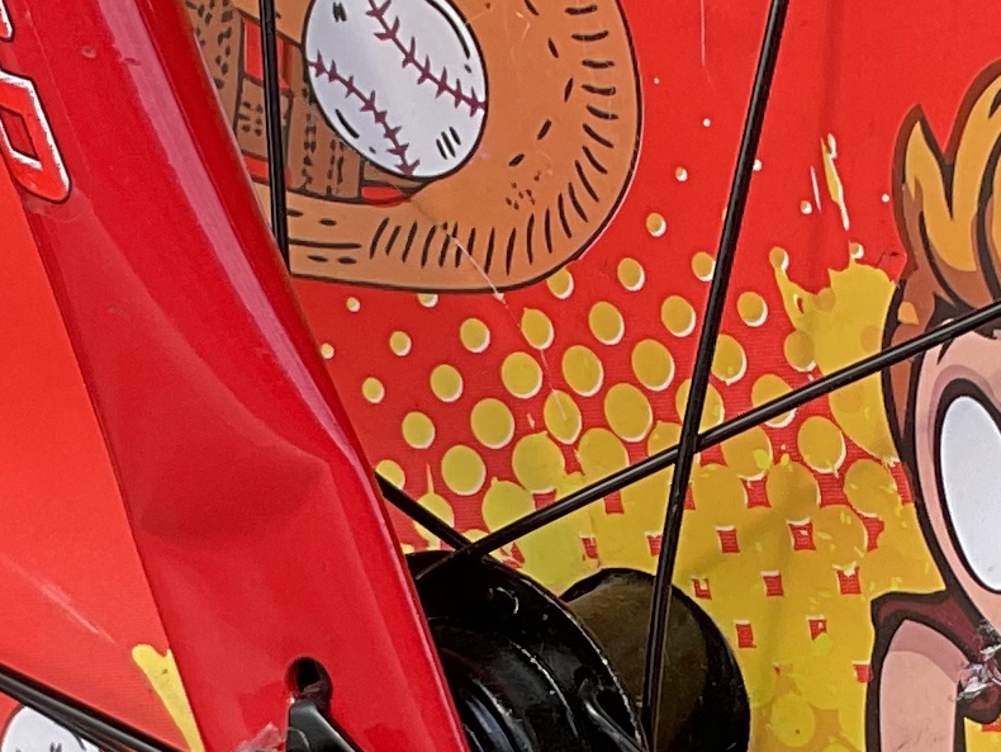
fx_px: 4281
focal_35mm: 148
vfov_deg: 10.0
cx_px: 710
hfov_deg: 13.3
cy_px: 611
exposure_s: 1/249
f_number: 1.8
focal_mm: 3
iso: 16
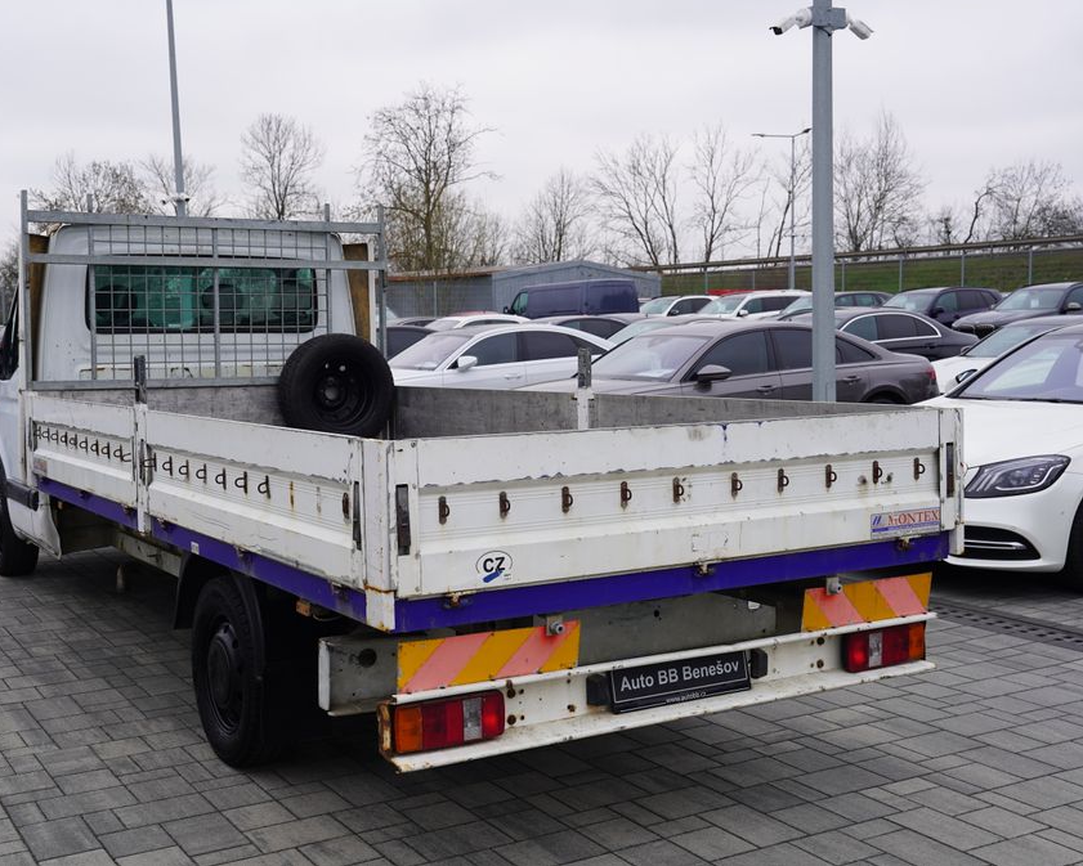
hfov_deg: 45.5
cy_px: 428
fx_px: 1282
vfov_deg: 37.3
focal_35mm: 40
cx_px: 425
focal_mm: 35
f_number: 6.3
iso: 100
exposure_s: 1/100
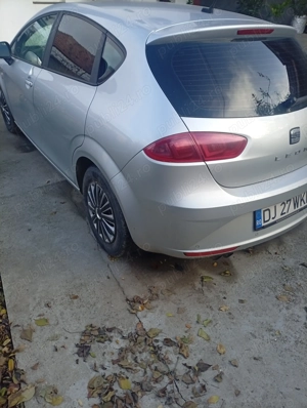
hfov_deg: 51.5
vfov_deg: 65.2
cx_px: 154
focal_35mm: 27
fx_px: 318
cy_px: 204
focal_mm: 3.84
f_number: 1.8
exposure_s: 1/265
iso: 51
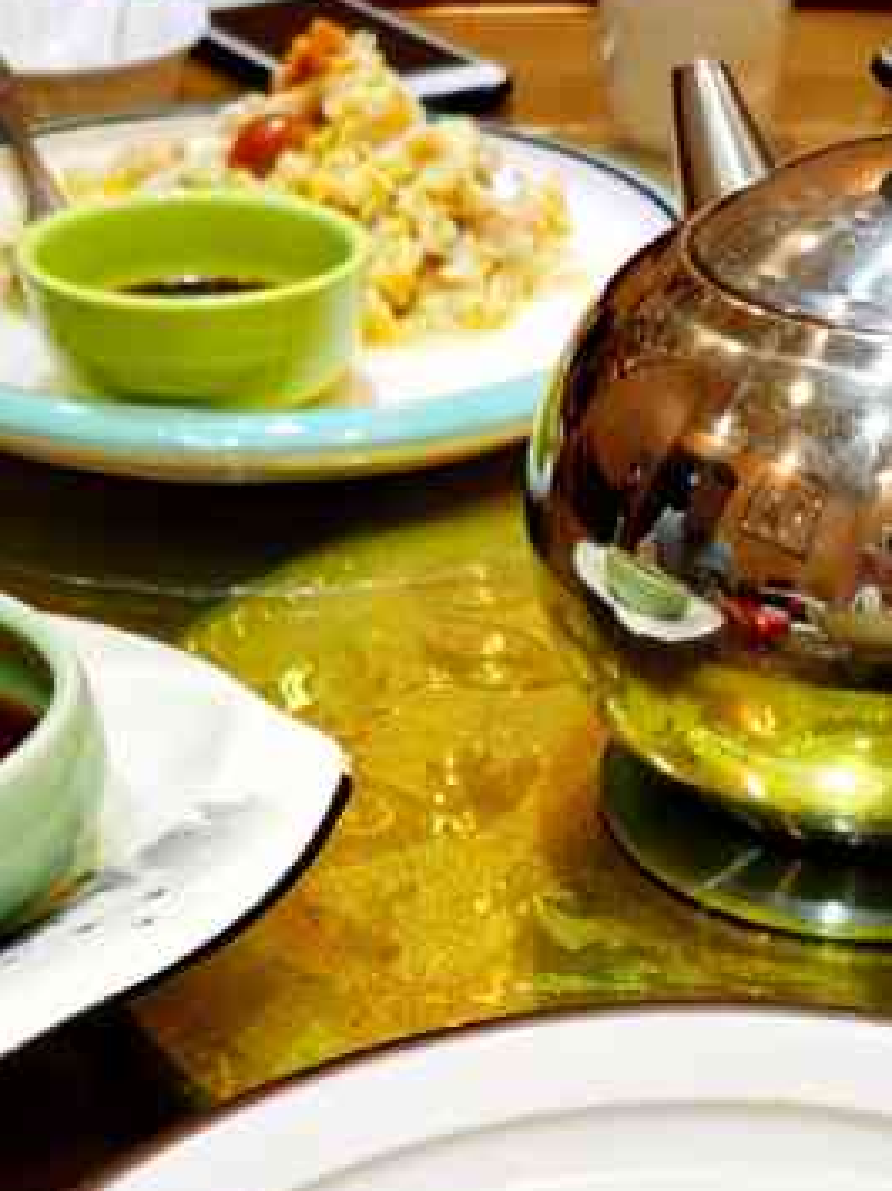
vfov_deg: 25.5
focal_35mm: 71
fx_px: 2441
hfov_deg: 20.5
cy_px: 1303
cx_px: 687
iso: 50
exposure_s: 1/103
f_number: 1.8
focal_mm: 5.58
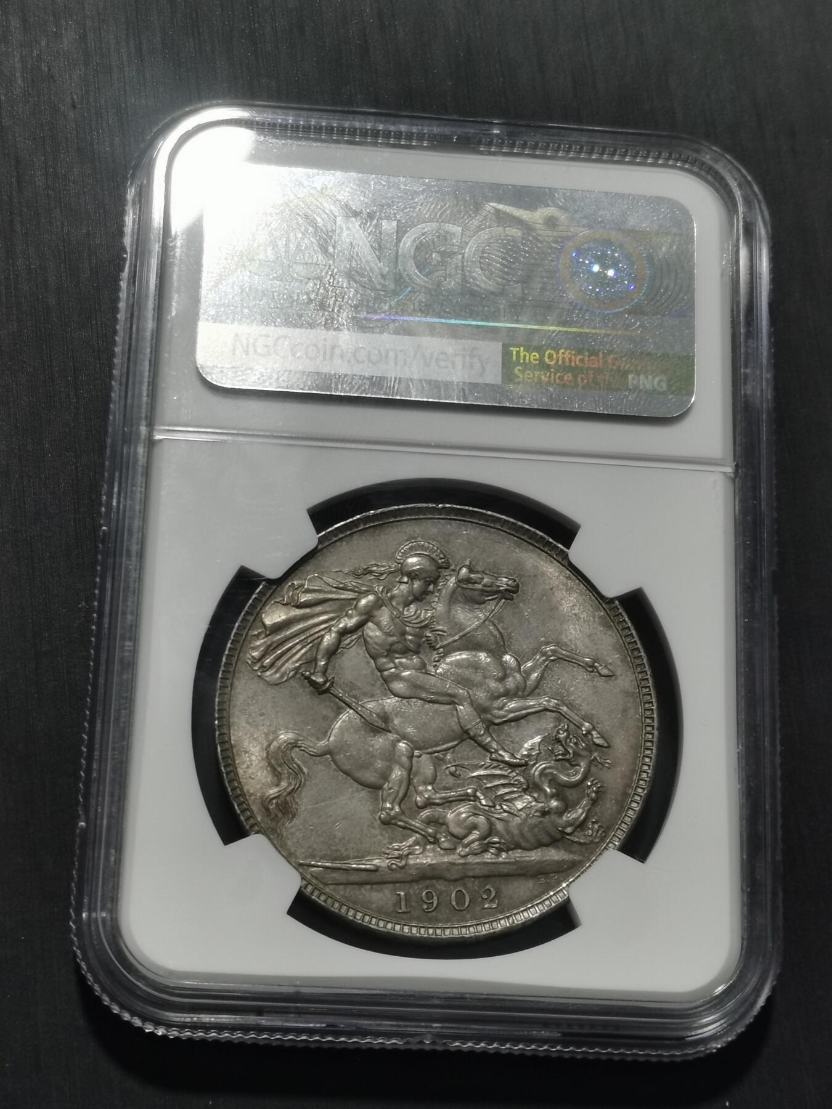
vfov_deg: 29.0
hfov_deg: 21.9
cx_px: 416
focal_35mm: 67
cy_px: 554
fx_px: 2147
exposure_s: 1/120
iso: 64
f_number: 1.8
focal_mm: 5.58
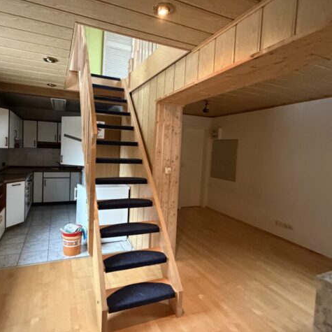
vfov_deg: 74.8
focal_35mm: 20
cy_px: 160
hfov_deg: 74.4
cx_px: 142
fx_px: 217
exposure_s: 1/50
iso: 1000
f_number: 2.2
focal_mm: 2.22
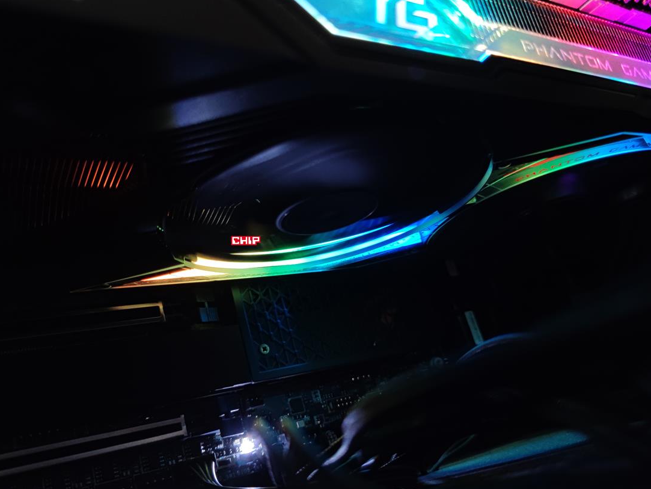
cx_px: 336
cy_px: 259
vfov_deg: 46.8
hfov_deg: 59.9
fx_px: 564
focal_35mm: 30
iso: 445
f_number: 1.85
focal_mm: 6.78
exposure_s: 1/50
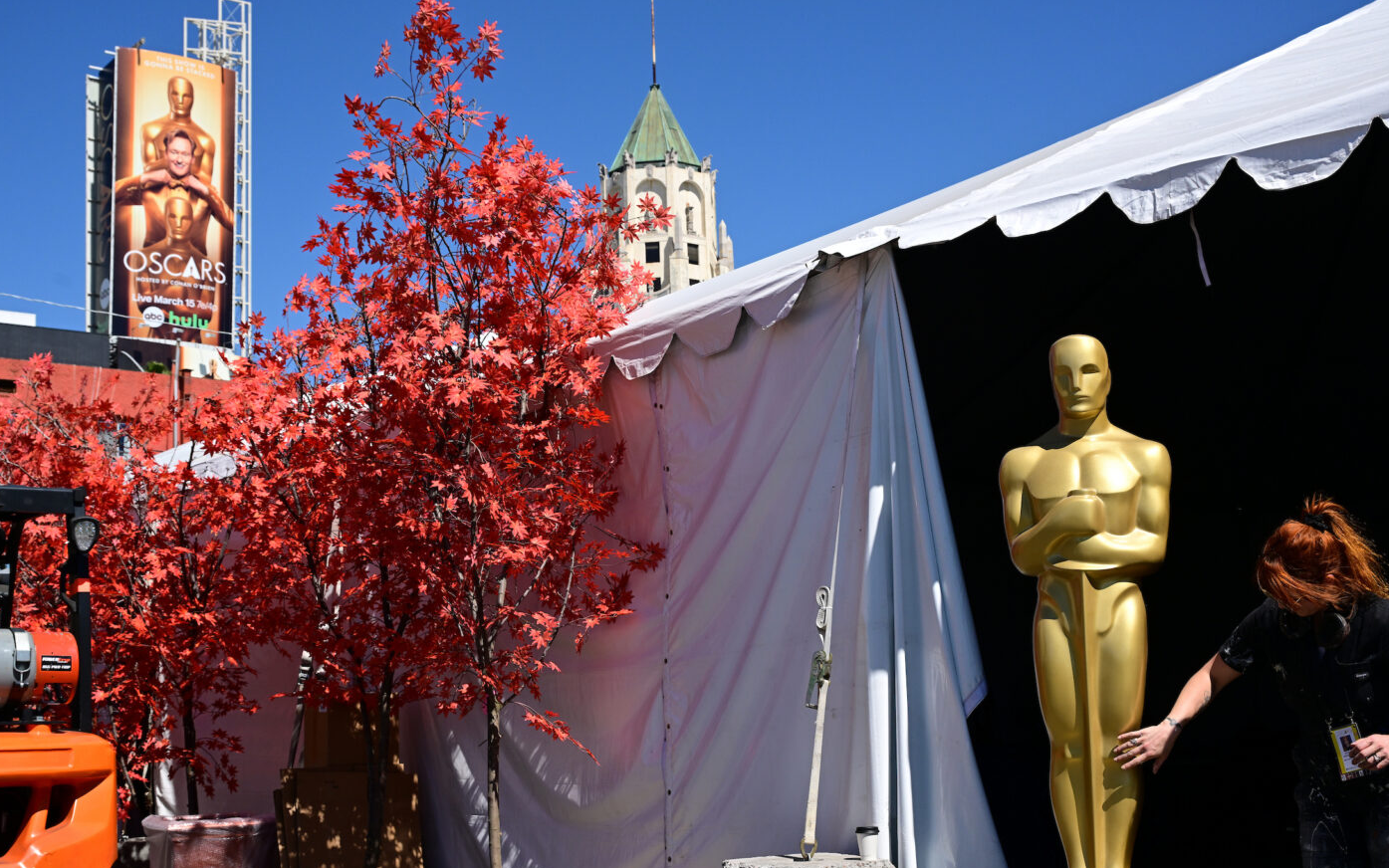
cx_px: 697
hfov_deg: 43.5
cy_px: 500
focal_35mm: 46
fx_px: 1741
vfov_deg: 28.0
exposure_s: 1/1250
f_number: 8
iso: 400
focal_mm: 41
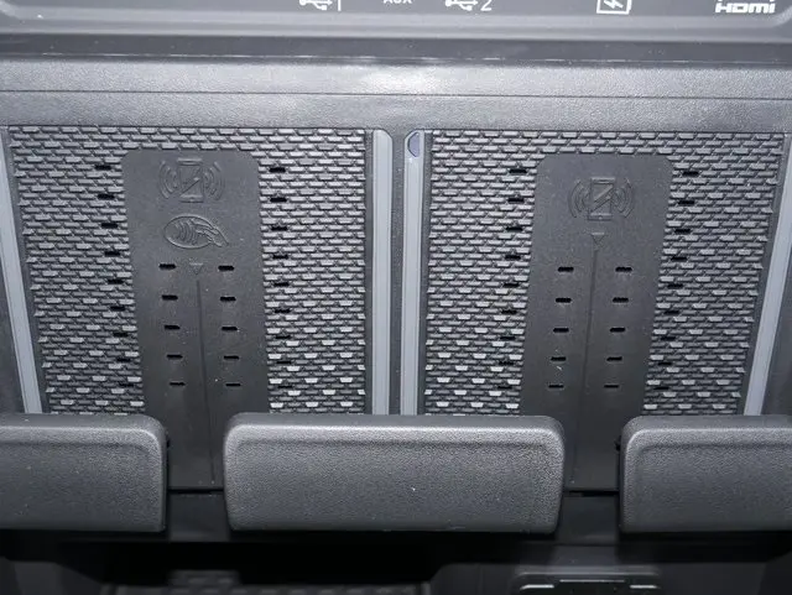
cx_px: 396
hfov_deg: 38.2
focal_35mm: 50
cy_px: 298
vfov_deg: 29.1
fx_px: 1145
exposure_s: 1/60
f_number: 5.3
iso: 640
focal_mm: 25
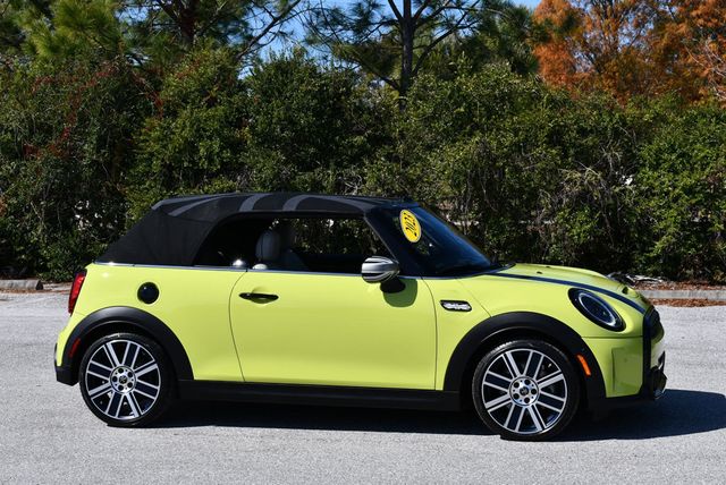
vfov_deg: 18.0
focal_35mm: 76
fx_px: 1534
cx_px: 363
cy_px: 242
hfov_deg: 26.6
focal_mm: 38
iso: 100
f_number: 9
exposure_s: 1/320
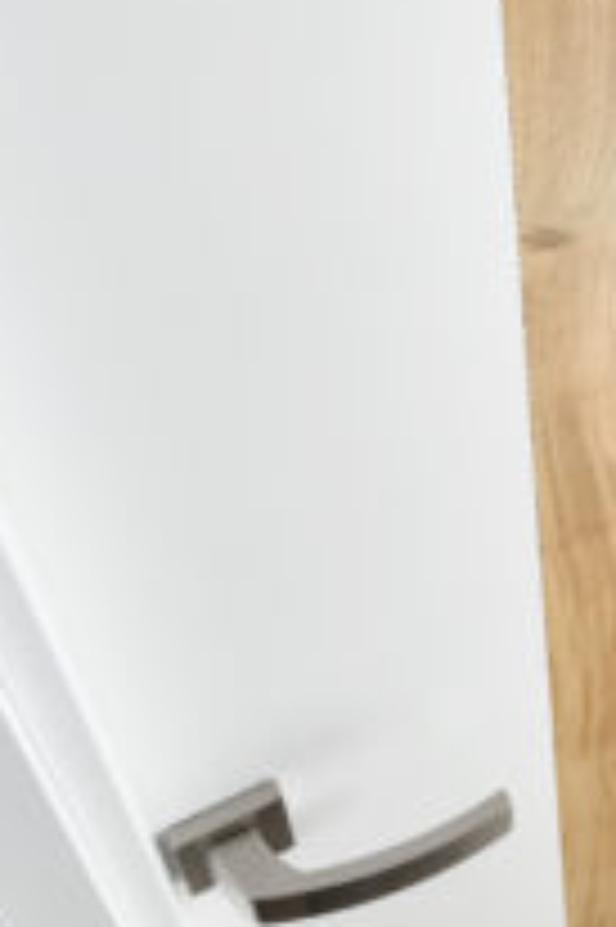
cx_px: 674
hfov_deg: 19.4
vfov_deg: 29.4
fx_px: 1722
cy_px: 180
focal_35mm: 67
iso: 100
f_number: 16
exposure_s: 1/160
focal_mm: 27
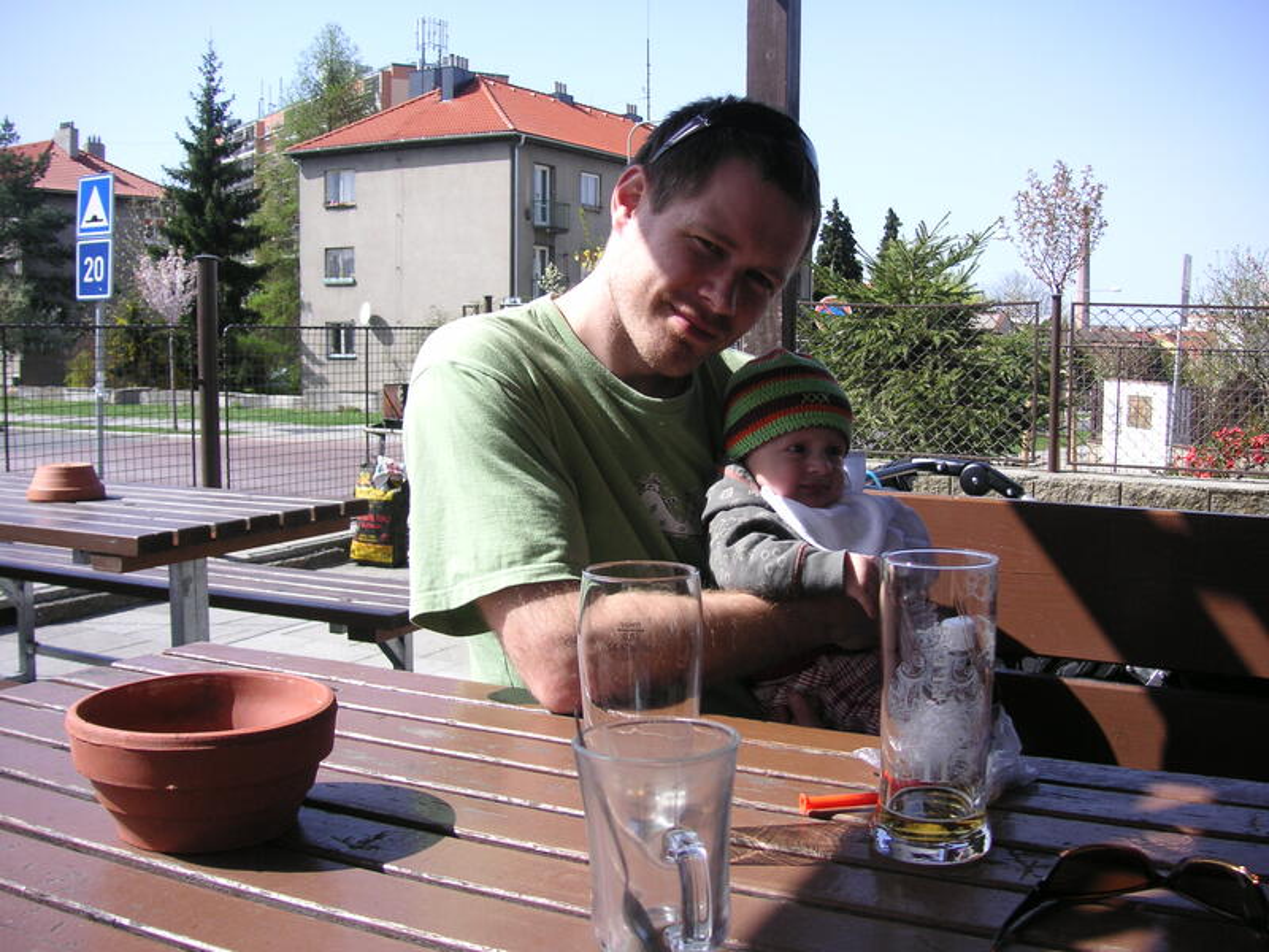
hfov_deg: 50.1
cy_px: 476
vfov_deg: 38.7
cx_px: 634
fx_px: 1356
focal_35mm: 37
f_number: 2.8
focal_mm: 6.1
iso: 50
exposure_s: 1/750
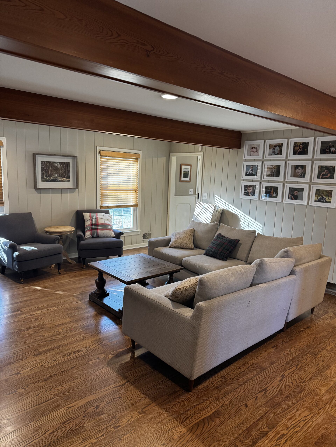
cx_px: 168
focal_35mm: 24
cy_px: 224
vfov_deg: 71.6
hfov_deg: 56.8
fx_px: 311
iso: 200
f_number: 1.8
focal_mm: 6.8
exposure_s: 1/60
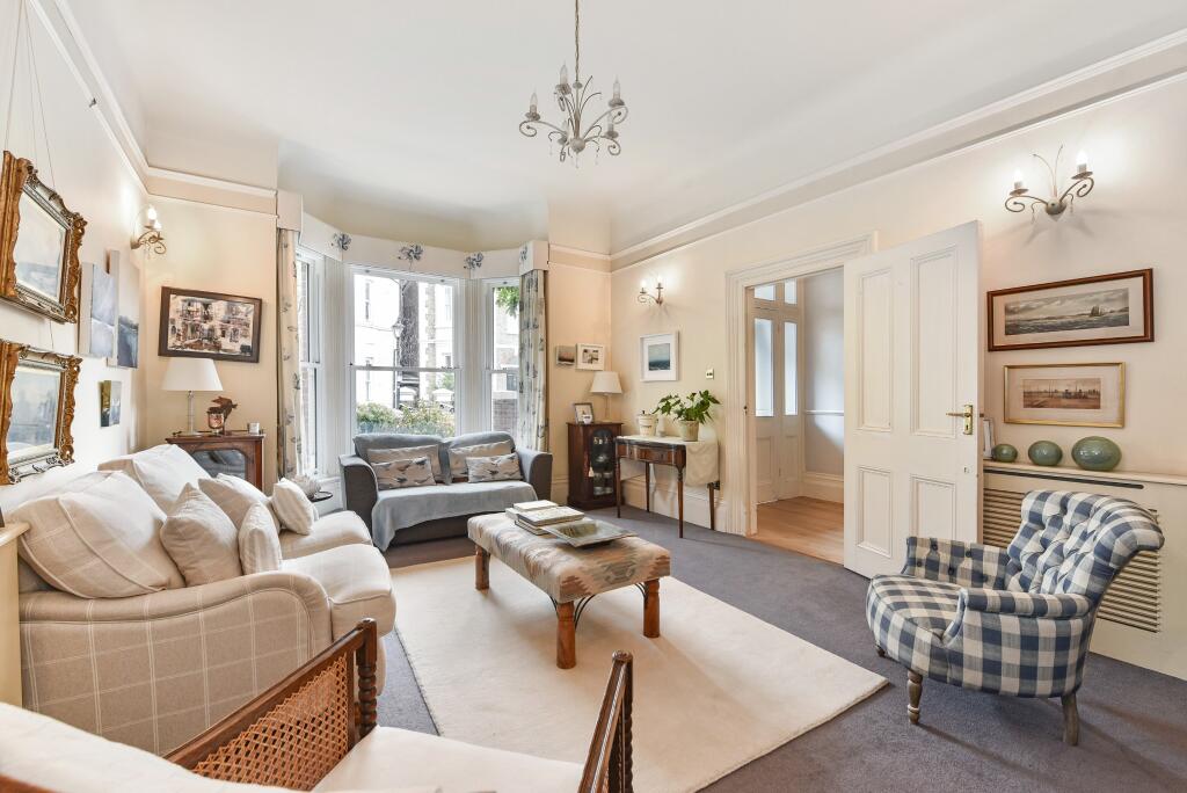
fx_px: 462
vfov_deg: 81.3
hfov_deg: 104.2
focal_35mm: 14
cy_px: 396
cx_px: 594
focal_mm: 14
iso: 400
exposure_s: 1/8
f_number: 8
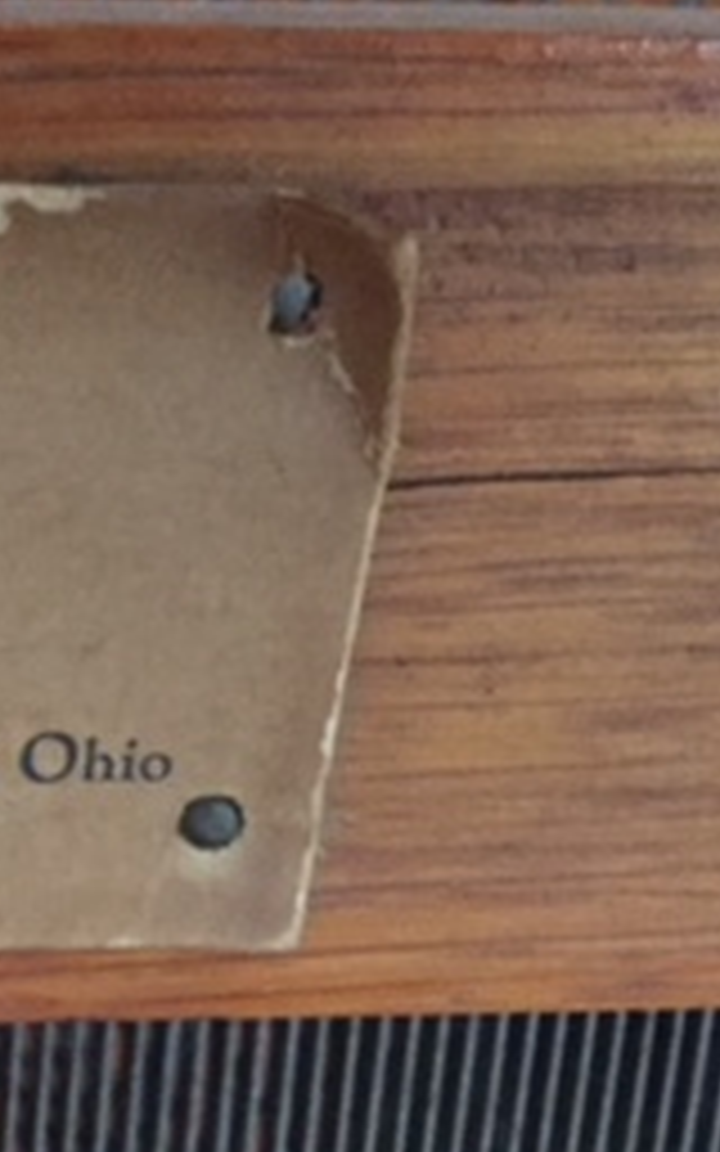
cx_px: -540
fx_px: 2417
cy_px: 734
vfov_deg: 26.7
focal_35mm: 77
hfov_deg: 14.9
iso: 500
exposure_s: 1/15
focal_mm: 4.15
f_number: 2.2
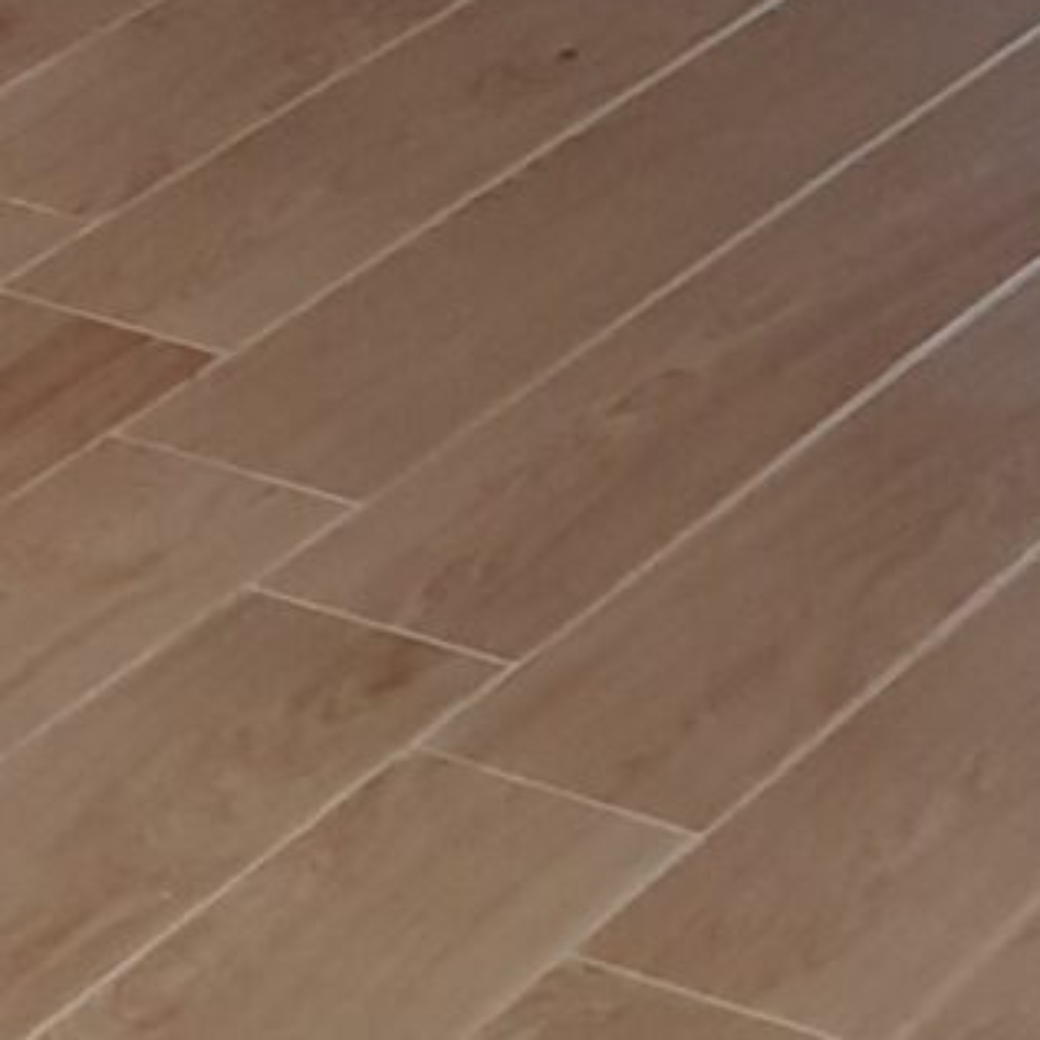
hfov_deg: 9.2
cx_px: -395
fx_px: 6322
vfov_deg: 8.7
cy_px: -1356
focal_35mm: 186
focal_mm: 4.3
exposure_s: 1/50
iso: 250
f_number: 2.4
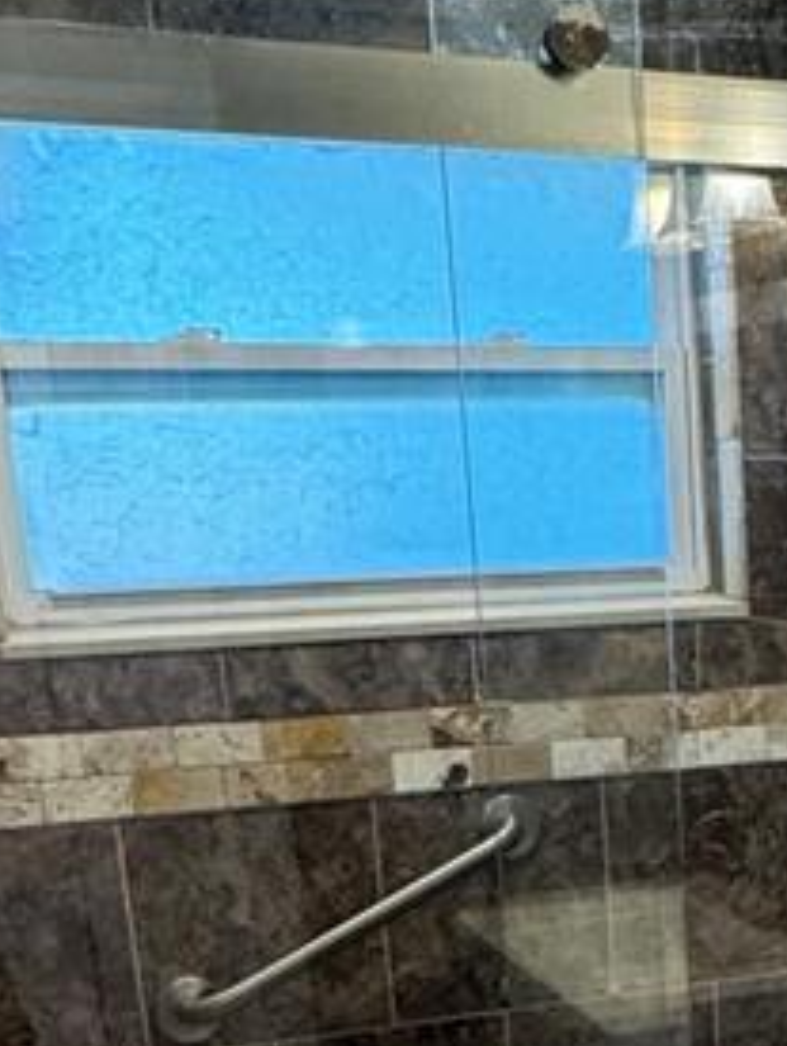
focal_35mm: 61
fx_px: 1845
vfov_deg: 29.3
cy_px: 1073
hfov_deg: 22.8
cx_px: 855
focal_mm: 2.22
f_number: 2.2
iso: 250
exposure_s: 1/120
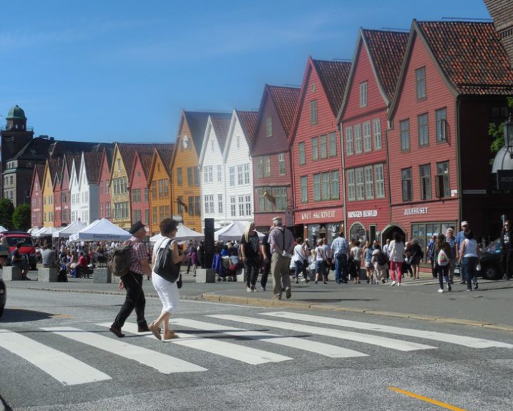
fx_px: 1048
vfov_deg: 22.2
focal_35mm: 69
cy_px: 206
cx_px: 250
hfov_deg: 27.5
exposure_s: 1/1600
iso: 125
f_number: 4.2
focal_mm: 10.9
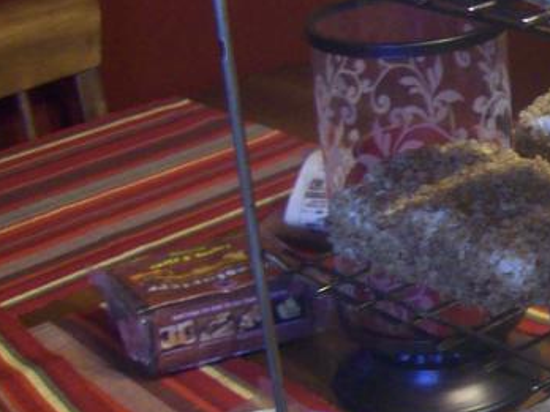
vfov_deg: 15.9
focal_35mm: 93
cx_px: 670
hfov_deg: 19.7
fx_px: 1478
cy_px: 276
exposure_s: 1/14.3
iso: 160
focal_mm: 6
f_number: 2.7
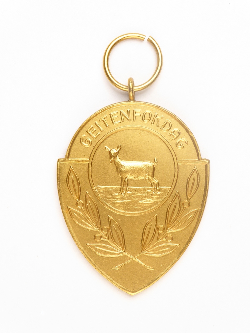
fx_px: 761
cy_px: 166
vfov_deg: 24.7
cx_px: 125
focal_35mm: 79
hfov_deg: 18.7
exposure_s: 1/13
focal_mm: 14.1
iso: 100
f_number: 8
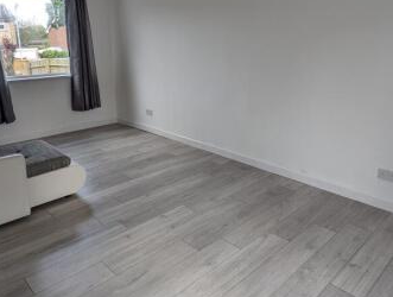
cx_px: 205
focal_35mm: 28
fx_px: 319
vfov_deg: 49.5
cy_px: 113
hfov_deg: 63.3
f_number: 2.2
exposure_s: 1/226
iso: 47
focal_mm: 2.35
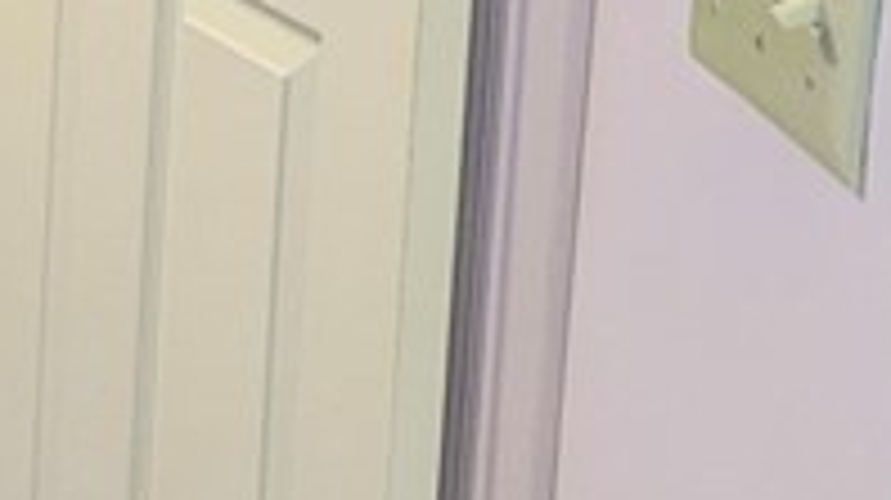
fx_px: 3187
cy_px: -554
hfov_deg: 12.6
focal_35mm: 135
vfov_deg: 8.4
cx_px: -1213
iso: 191
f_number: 1.85
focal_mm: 6.81
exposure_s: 1/60
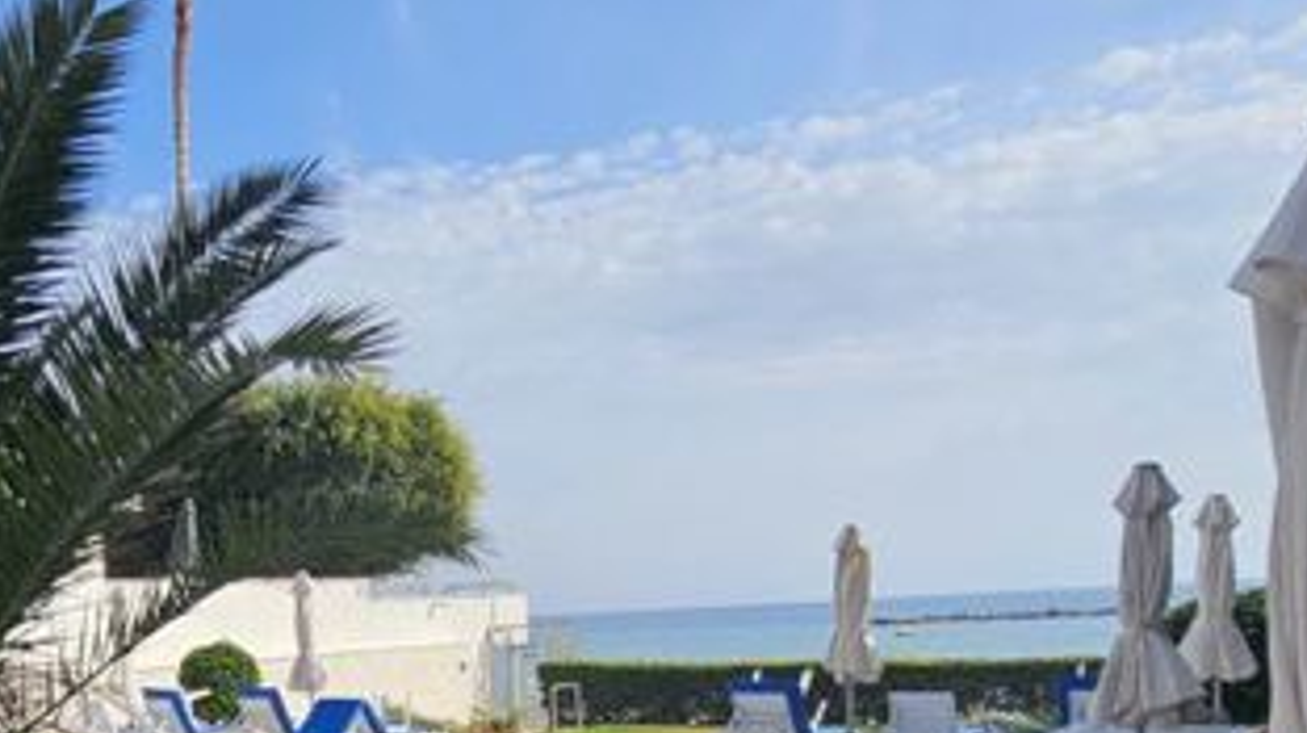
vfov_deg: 34.1
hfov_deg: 55.9
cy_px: 691
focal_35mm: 32
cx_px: 228
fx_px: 1108
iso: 50
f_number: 2.2
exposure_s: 1/3168
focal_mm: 2.2
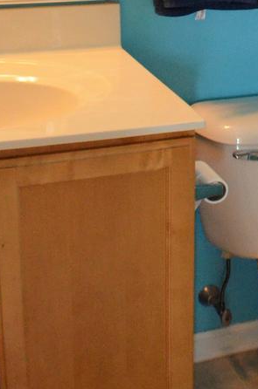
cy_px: -85
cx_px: 282
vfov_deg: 20.5
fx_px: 1005
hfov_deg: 14.3
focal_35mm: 93
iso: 2000
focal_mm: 18
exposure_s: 1/60
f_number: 3.5
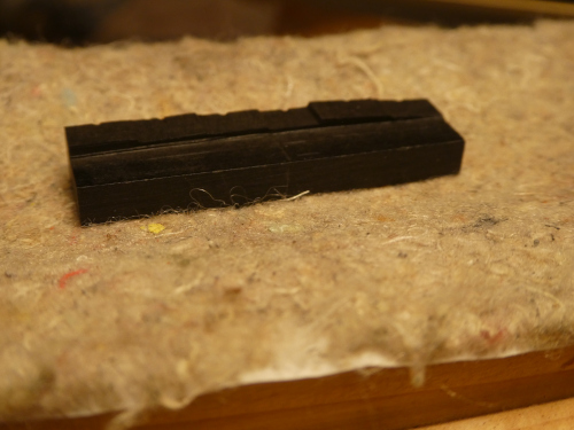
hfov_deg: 40.4
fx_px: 779
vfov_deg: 30.9
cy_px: 215
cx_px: 287
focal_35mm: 47
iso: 250
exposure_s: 1/80
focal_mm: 8.4
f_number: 4
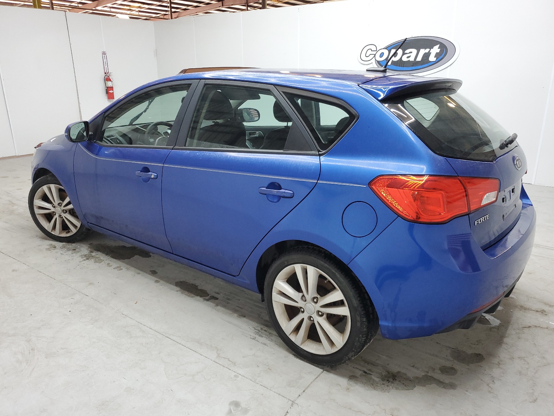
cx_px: 277
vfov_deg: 53.1
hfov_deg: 67.3
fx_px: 416
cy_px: 208
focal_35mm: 26
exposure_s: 1/60.2
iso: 131
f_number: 1.5
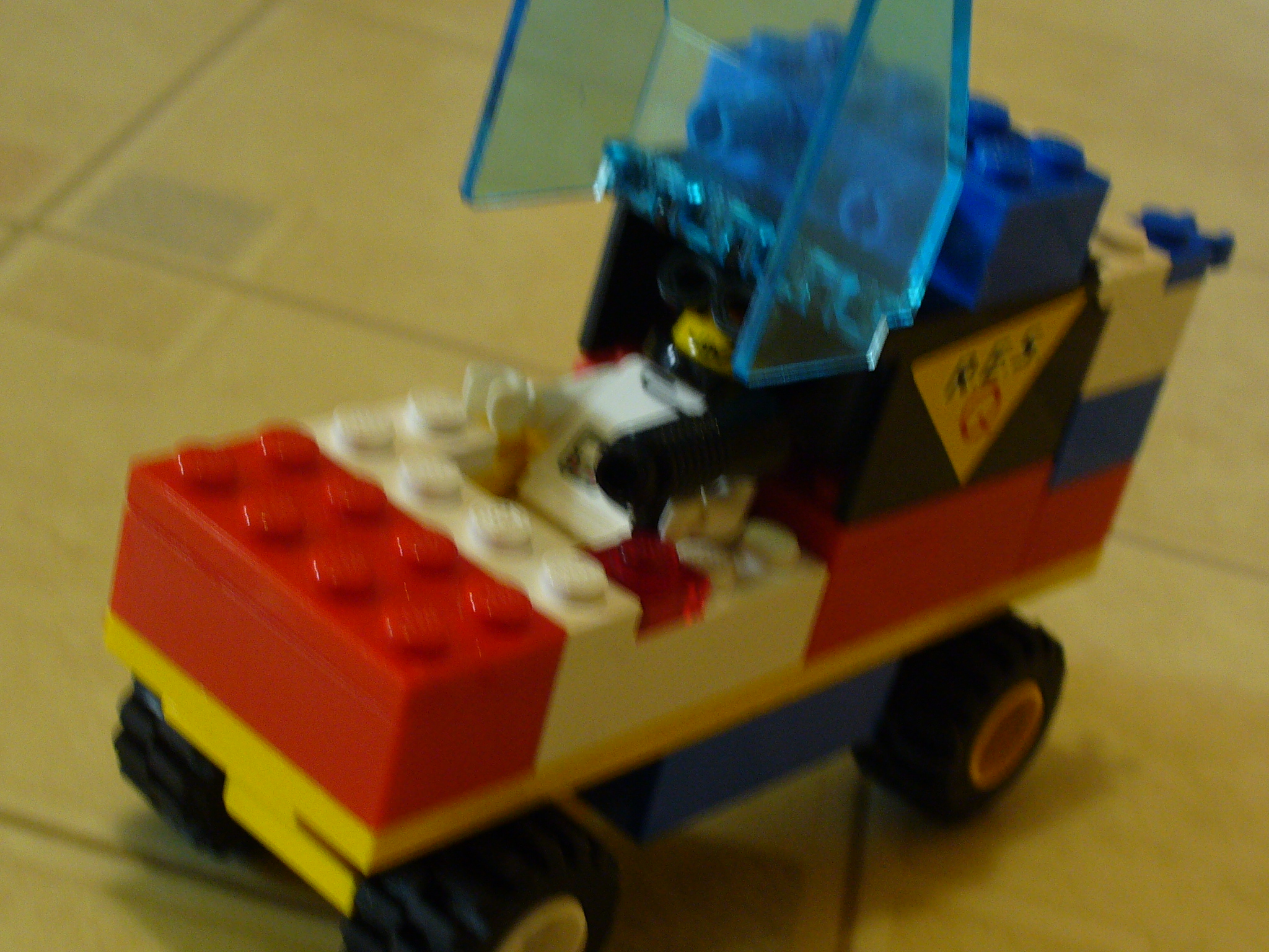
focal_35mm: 66
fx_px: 2420
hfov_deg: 29.4
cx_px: 634
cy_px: 476
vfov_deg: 22.3
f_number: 3
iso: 100
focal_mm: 7.9
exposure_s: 1/8
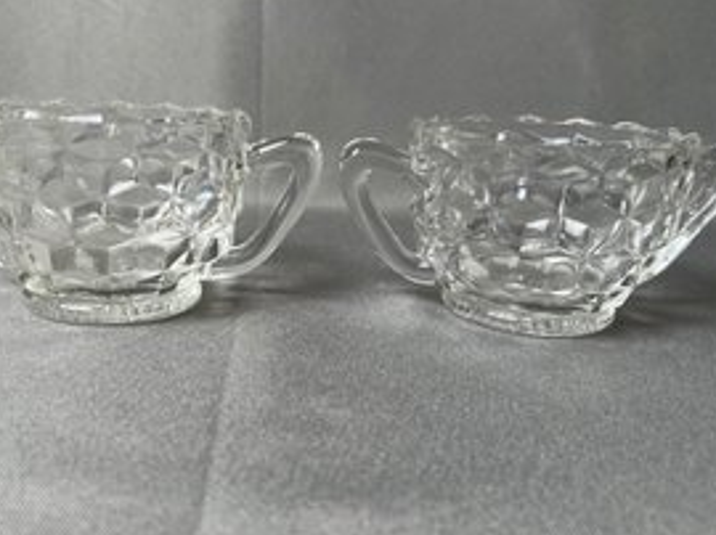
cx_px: 317
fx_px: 682
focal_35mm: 33
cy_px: 271
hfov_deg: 55.3
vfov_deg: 42.9
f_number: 1.5
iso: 80
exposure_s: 1/120
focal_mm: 5.7
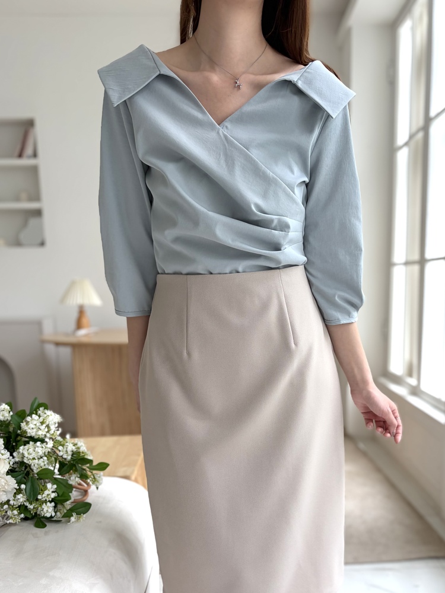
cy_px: 296
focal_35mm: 26
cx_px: 222
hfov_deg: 53.1
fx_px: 446
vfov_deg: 67.3
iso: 40
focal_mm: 5.96
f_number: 1.6
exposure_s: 1/146
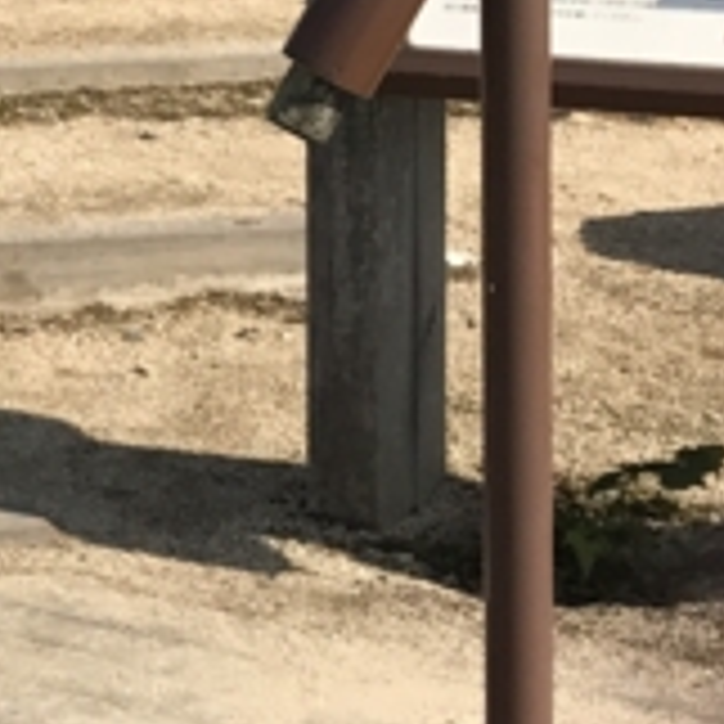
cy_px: -13
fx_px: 3715
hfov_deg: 10.3
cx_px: -733
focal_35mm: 157
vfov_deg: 11.0
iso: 20
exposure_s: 1/2660
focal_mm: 3.99
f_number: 1.8
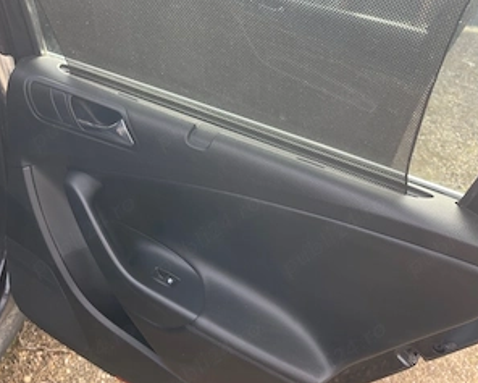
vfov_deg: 44.0
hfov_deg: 54.2
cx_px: 241
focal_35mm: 33
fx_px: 467
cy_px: 129
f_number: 1.6
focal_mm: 5.1
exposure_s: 1/127
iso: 32
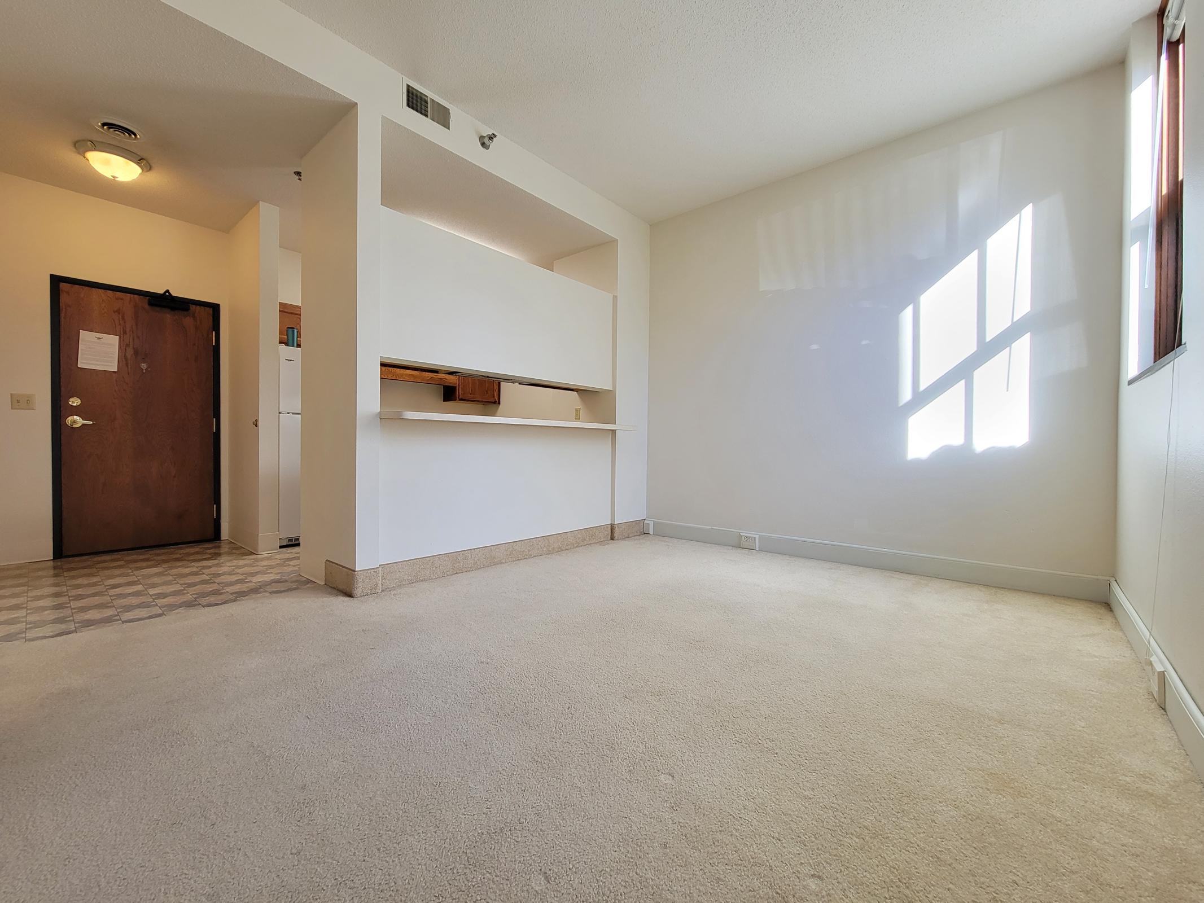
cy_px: 452
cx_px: 602
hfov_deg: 106.2
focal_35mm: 13
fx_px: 452
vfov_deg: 89.9
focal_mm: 2.2
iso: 160
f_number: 2.2
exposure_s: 1/60
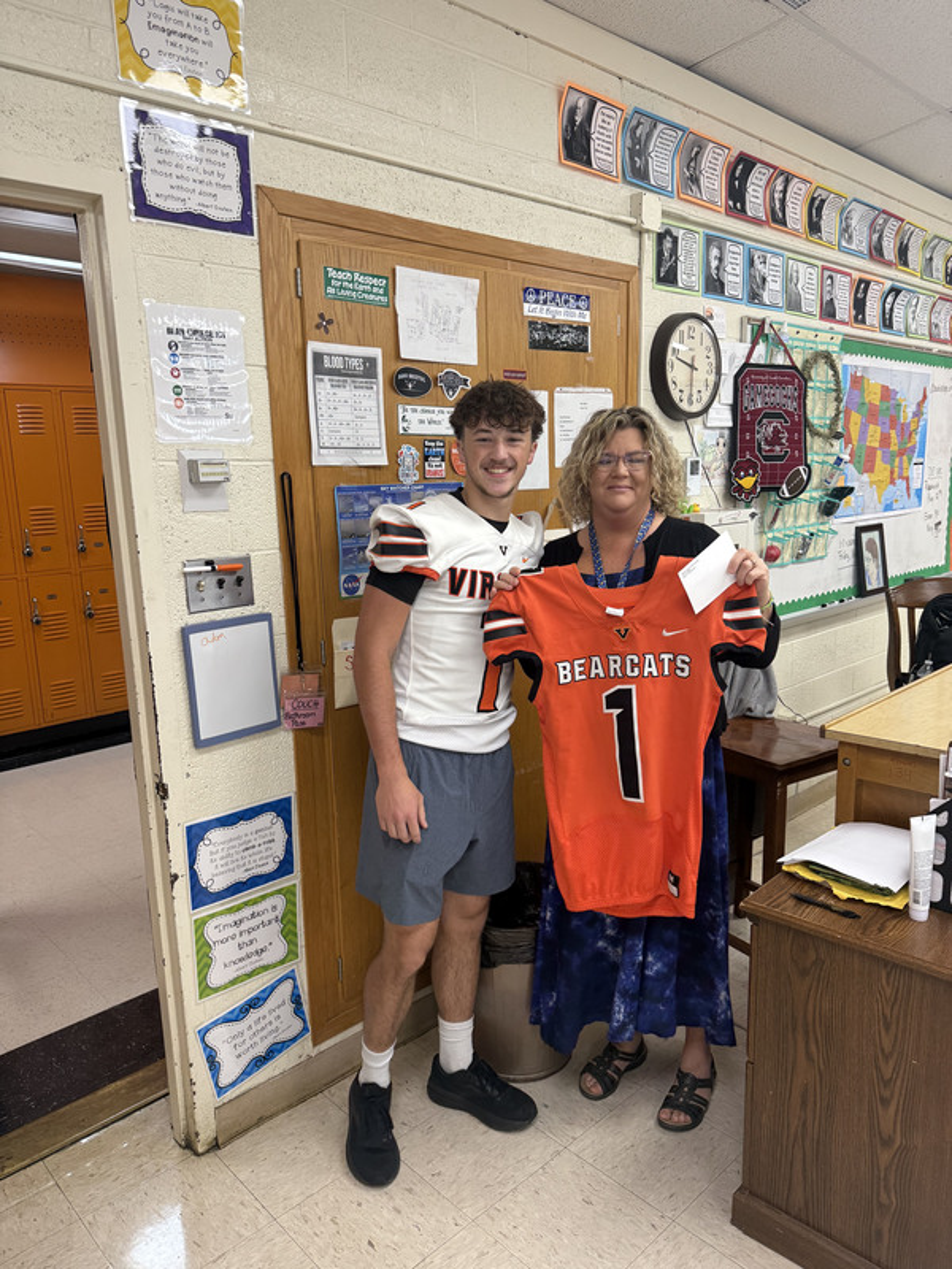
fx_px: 880
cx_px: 476
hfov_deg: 56.8
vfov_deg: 71.6
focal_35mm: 24
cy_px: 634
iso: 200
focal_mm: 6.76
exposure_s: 1/121
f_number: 1.78
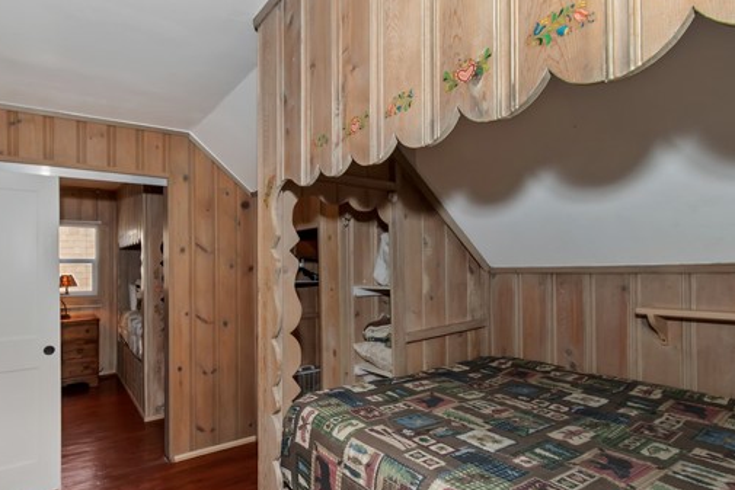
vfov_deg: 64.4
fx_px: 388
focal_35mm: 19
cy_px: 276
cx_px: 327
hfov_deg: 86.6
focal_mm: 10
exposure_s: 1/30
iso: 400
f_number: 8
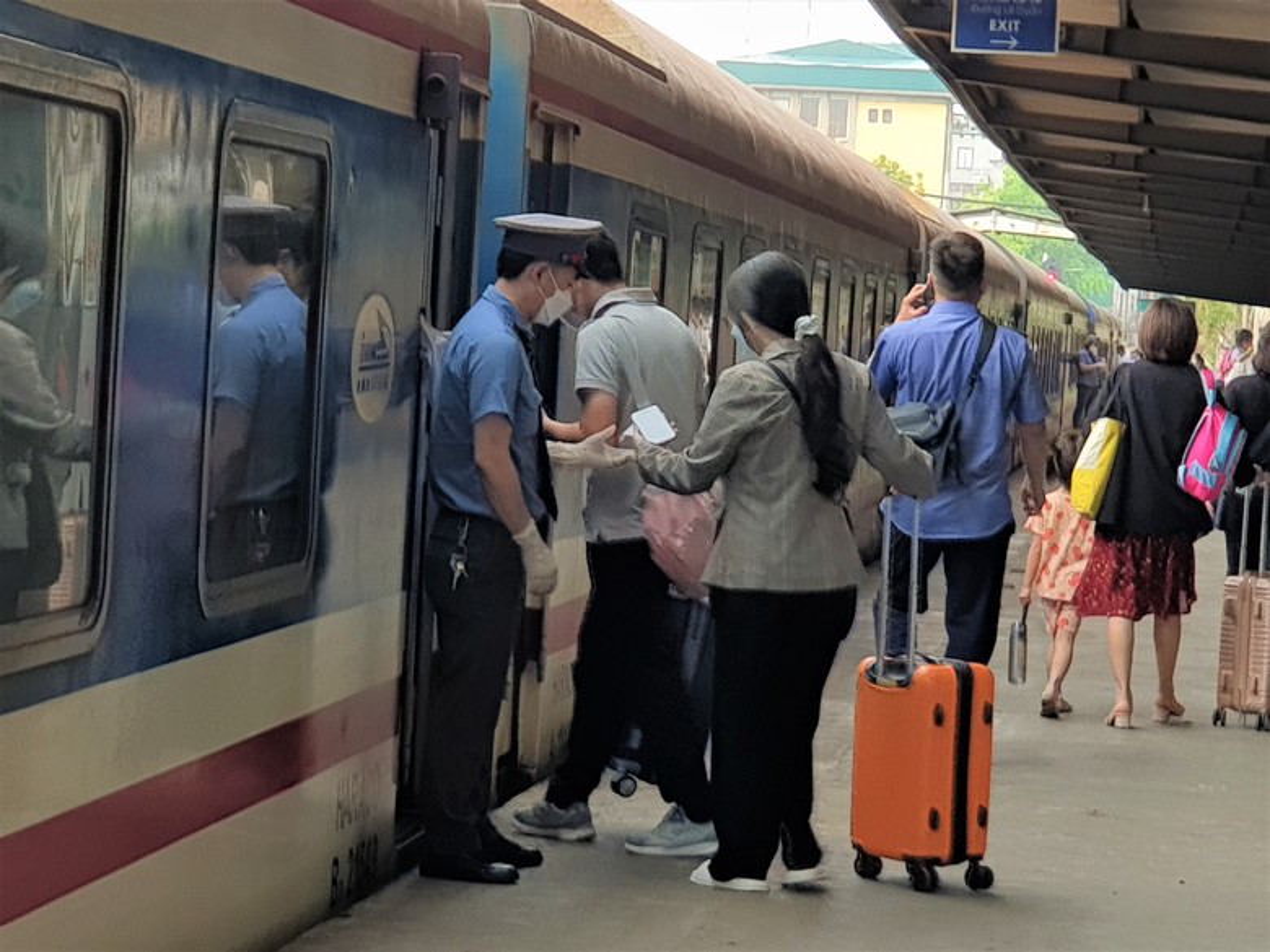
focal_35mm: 52
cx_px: 635
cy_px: 476
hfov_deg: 36.8
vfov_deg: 28.0
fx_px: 1908
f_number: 2.4
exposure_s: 1/100
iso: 100
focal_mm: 6
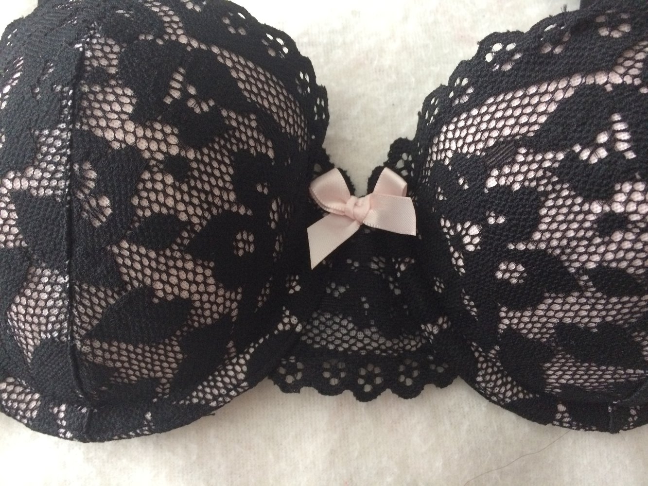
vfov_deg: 48.2
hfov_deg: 61.7
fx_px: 543
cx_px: 324
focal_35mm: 29
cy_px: 243
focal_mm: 4.15
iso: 250
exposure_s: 1/25
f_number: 2.2
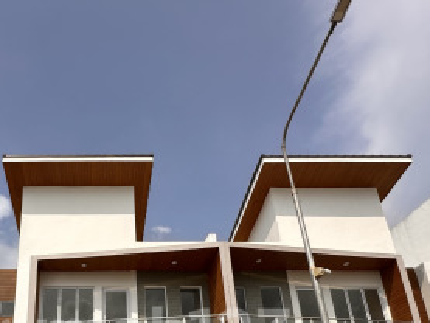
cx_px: 103
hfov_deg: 55.3
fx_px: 385
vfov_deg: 39.4
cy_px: 332
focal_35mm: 31
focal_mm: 2.22
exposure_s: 1/3731
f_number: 2.2
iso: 50
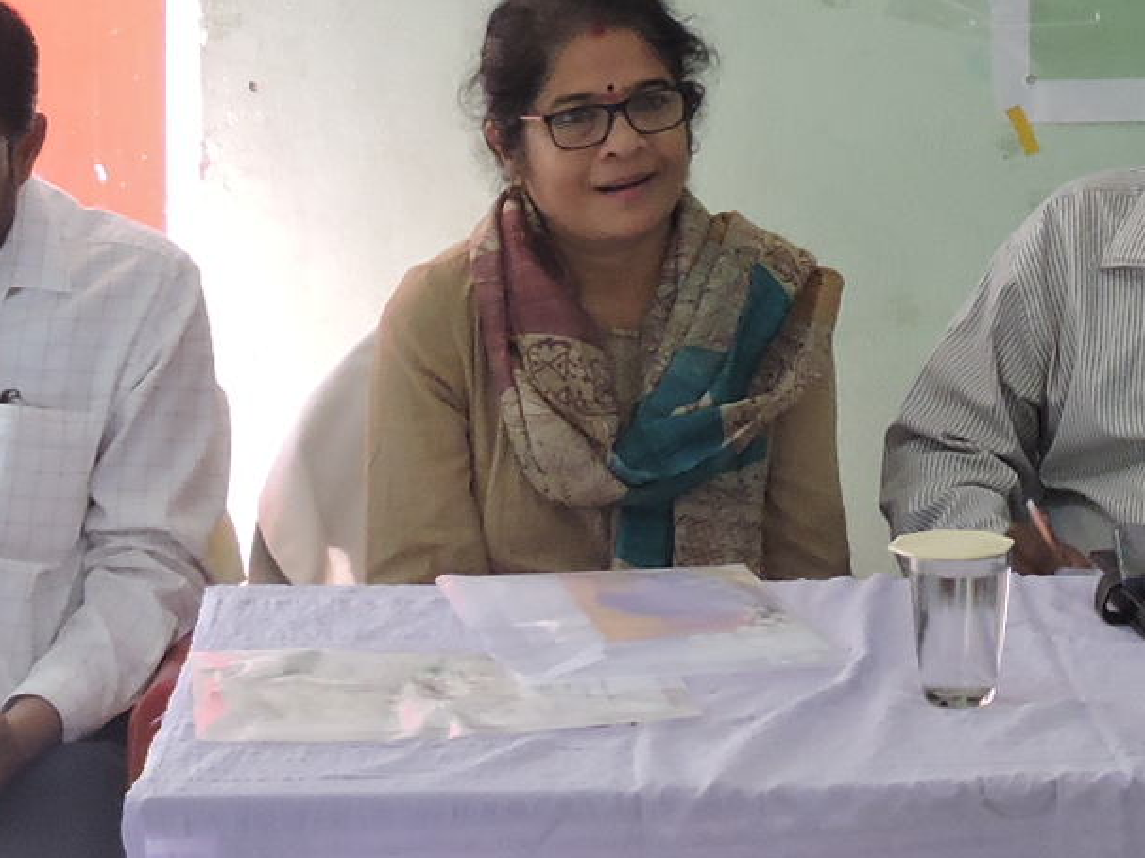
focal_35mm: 150
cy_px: -55
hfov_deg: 12.7
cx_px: 1553
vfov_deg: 9.8
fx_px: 4960
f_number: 3.8
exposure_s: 1/30
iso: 250
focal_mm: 7.2
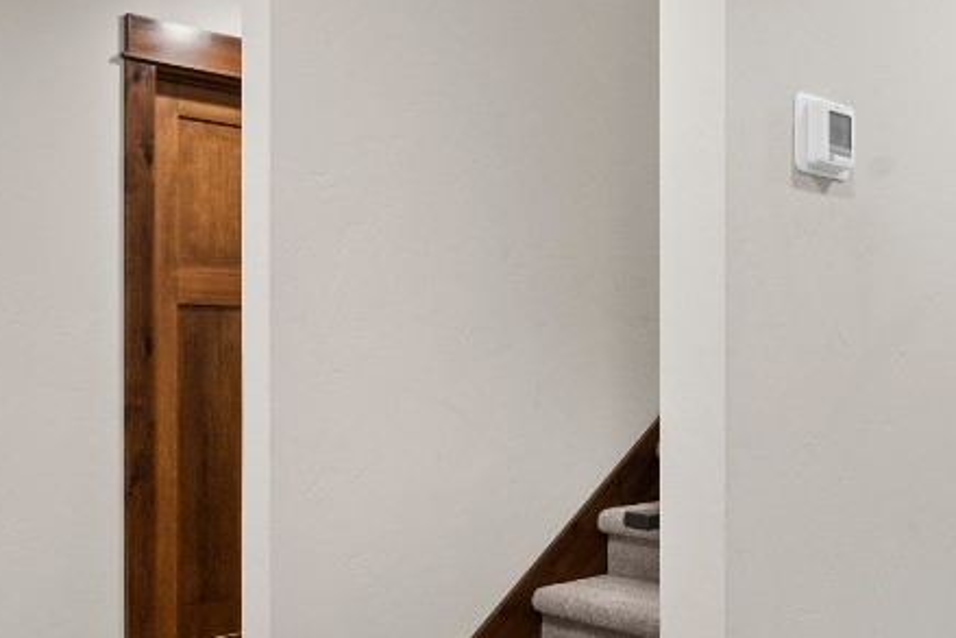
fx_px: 1116
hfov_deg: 46.1
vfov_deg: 31.9
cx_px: 577
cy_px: 361
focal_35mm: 42
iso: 320
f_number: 9
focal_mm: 16
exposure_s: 1/2
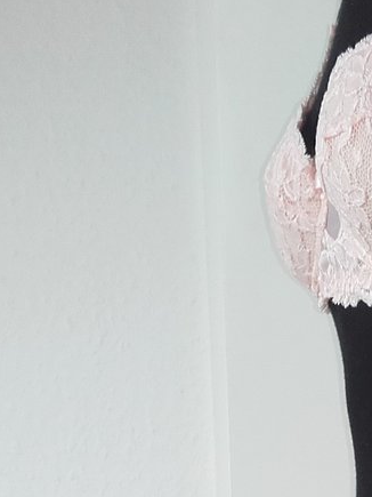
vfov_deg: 19.9
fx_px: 1362
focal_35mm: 95
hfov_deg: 14.7
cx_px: 523
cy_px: 528
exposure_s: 1/33
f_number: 2.2
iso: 50
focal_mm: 3.31
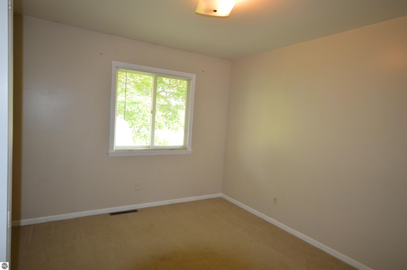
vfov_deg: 59.4
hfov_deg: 81.3
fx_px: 237
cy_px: 135
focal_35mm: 21
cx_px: 204
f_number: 4.8
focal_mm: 14
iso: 900
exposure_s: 1/60
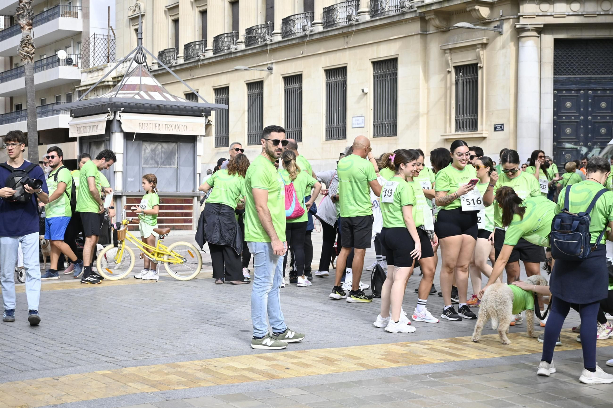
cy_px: 204
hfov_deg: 33.4
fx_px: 1021
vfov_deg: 22.6
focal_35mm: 60
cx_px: 306
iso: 800
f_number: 5.6
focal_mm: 40
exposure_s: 1/2000
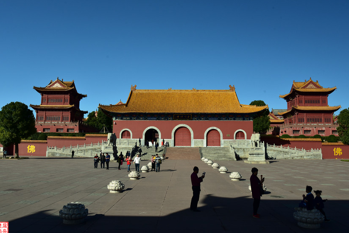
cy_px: 116
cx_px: 173
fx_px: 301
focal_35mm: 31
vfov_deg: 42.3
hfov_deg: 60.3
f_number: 11
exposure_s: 1/500
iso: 400
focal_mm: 30
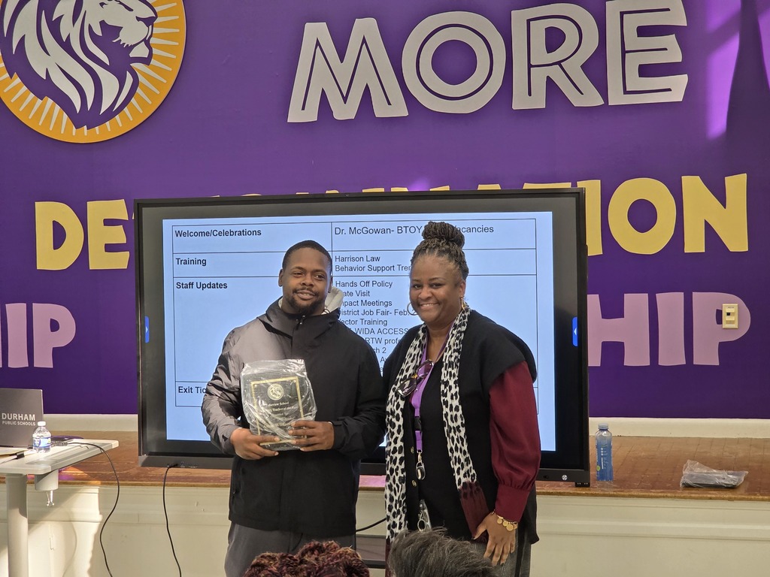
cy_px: 288
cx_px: 385
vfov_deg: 21.3
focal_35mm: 69
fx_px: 1535
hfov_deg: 28.2
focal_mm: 7.9
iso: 250
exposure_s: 1/120
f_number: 2.4
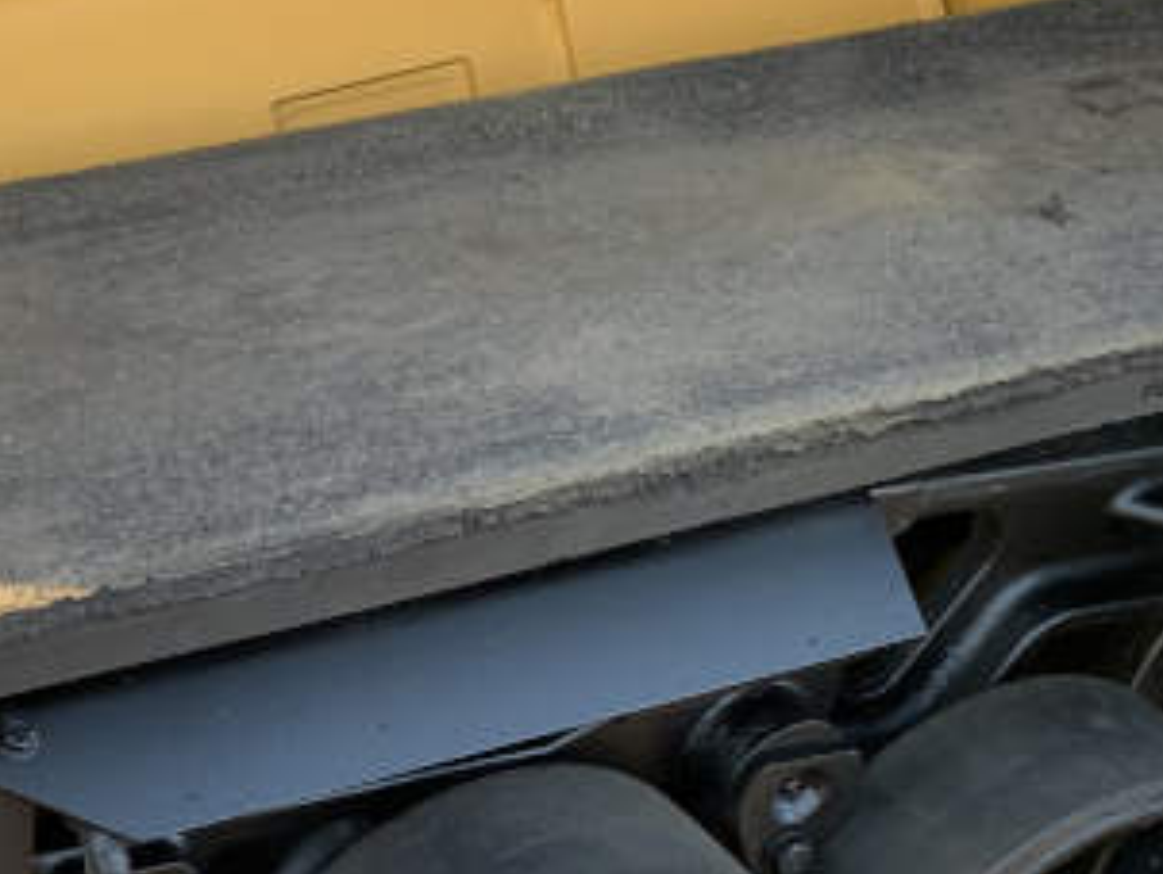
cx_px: 100
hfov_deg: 22.2
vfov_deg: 17.0
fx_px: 2892
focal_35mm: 86
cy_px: 720
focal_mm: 4.25
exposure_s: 1/121
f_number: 1.8
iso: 80
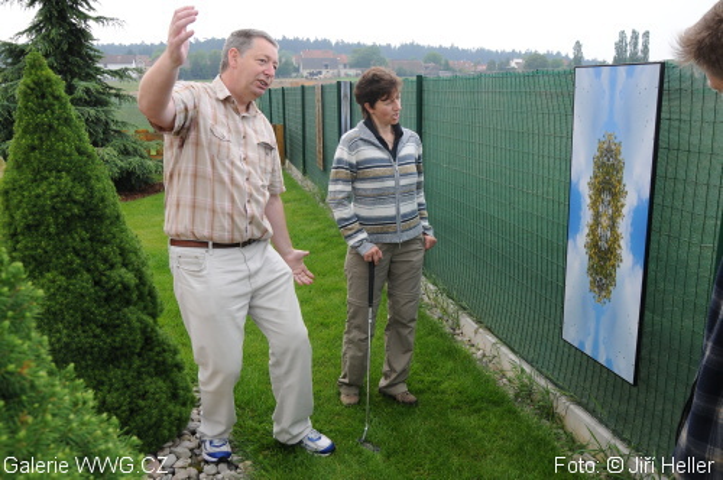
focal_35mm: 32
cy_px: 240
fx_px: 632
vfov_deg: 41.6
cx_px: 362
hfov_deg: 59.6
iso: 500
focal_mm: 21
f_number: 8
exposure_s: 1/200
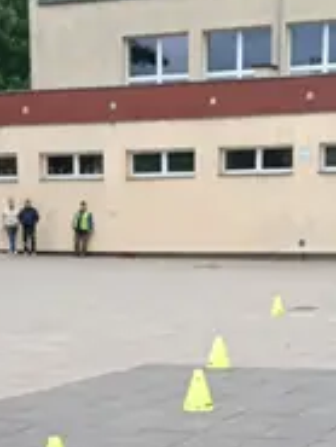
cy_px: 447
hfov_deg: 17.6
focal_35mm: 84
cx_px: 155
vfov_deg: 22.4
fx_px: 1086
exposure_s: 1/127
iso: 50
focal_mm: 3.98
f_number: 1.8
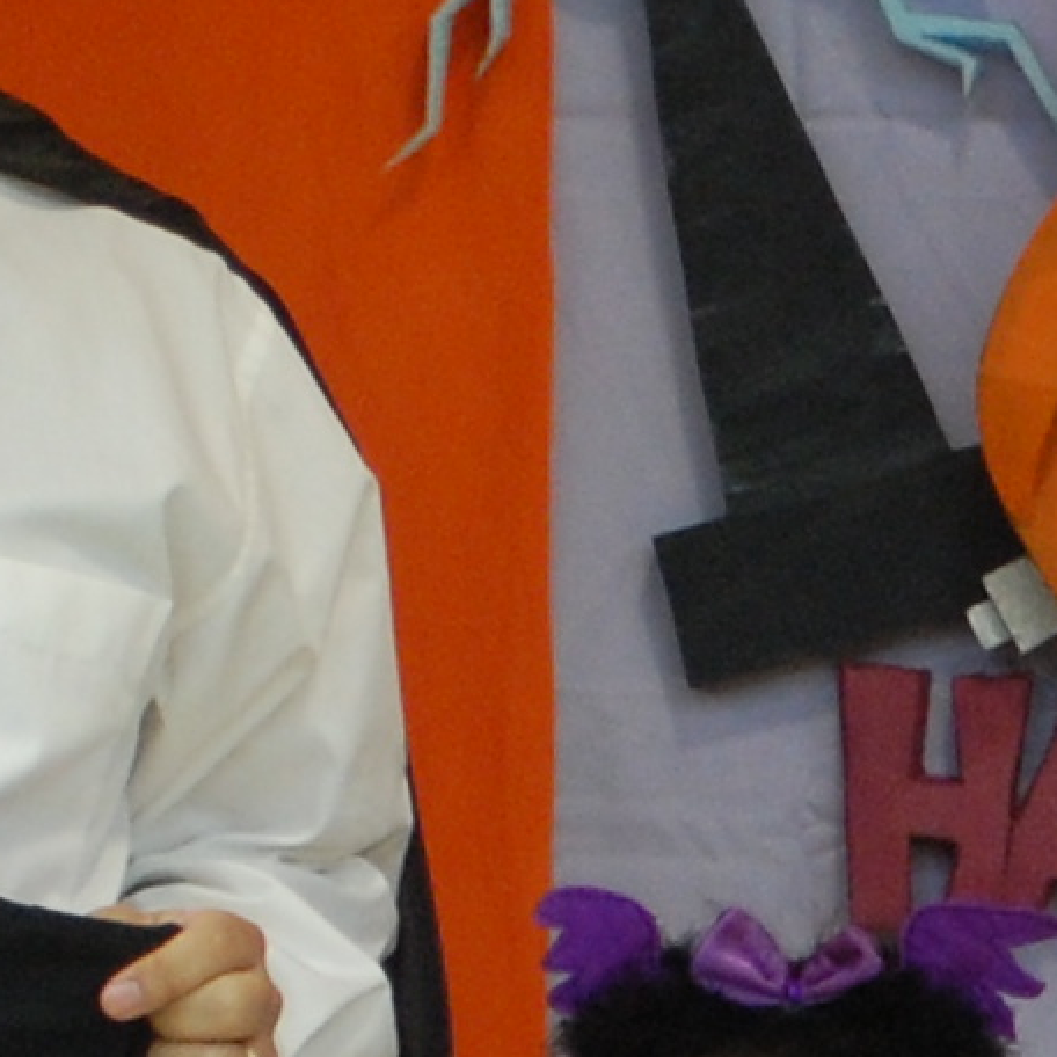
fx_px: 10150
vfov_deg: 5.9
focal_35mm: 294
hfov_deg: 5.9
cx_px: 1787
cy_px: 1175
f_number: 5.3
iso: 800
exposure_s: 1/20
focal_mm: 35
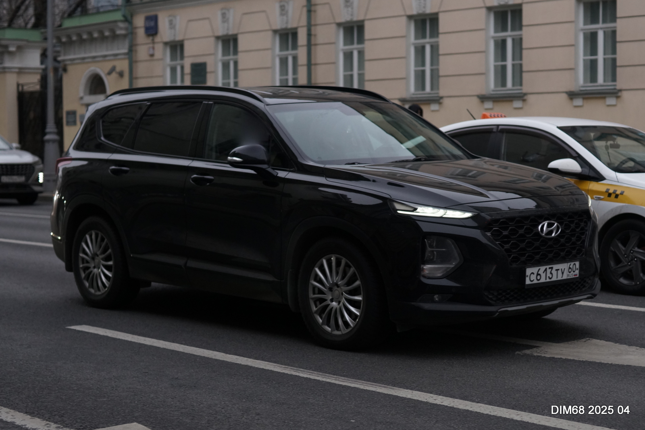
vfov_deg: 27.0
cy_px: 215
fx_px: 896
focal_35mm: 50
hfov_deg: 39.6
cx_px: 322
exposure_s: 1/1000
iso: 800
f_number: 2.8
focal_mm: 50
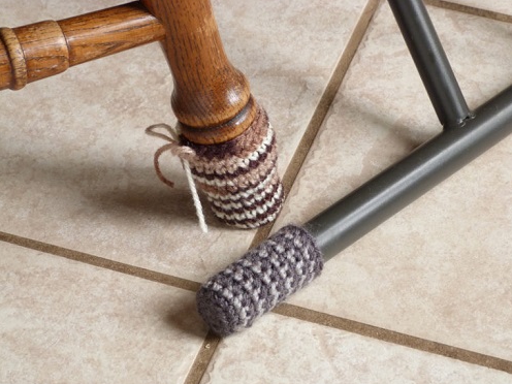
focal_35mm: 119
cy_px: 193
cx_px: 256
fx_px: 1760
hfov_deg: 16.6
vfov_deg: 12.5
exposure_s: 1/13
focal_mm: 21.2
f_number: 3.5
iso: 200
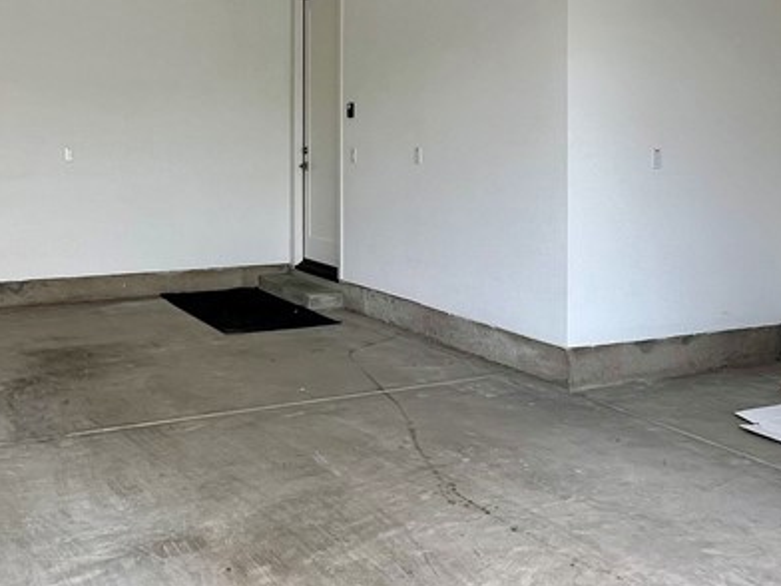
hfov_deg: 52.7
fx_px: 767
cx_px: 249
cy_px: 144
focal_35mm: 34
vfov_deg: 40.6
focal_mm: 1.57
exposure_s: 1/111
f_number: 1.8
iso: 32
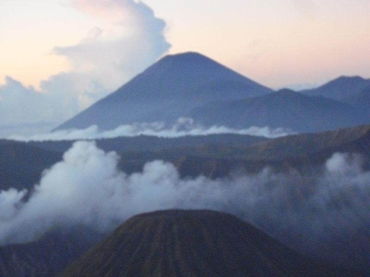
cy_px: 138
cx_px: 185
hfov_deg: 17.4
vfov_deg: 13.1
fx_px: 1208
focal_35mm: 113
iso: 800
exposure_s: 1/25
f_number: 5.2
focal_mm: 18.6
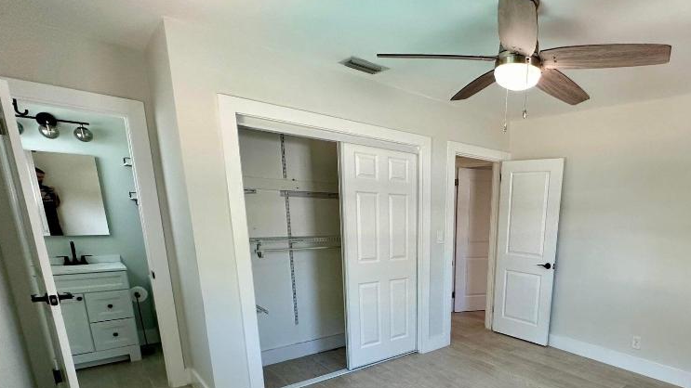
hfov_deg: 80.6
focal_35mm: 21
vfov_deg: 50.7
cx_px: 469
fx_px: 385
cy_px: 304
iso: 200
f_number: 2.2
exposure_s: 1/120
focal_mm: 2.22
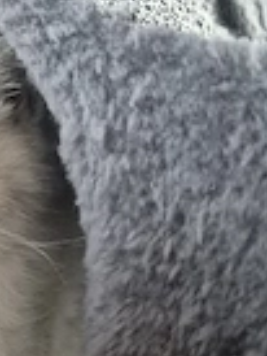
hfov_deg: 20.2
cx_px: -78
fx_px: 688
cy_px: 203
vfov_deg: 28.9
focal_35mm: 67
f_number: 1.8
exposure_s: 1/100
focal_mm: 5.4
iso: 2500
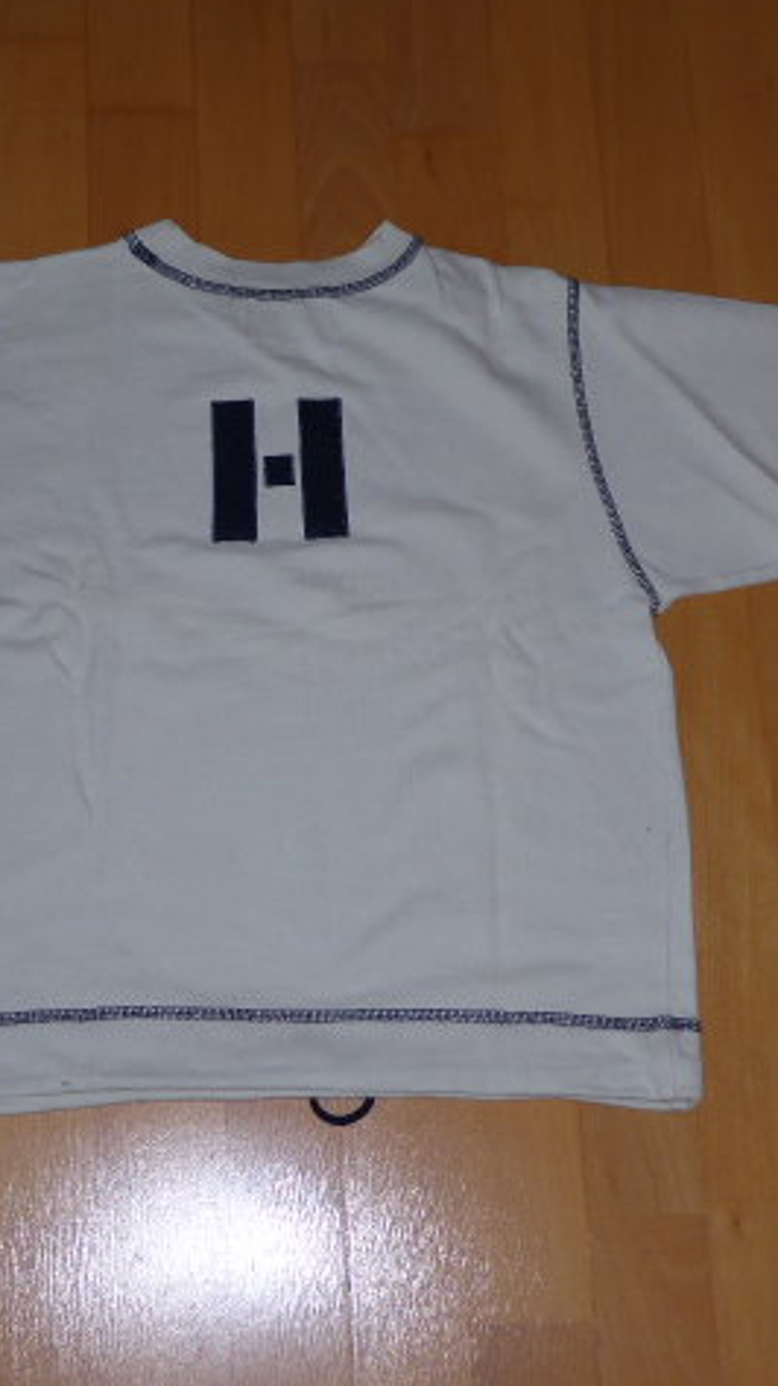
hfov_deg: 22.5
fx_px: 1947
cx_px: 249
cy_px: 687
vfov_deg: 39.2
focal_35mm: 53
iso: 100
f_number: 3.7
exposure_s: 1/60
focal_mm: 6.3
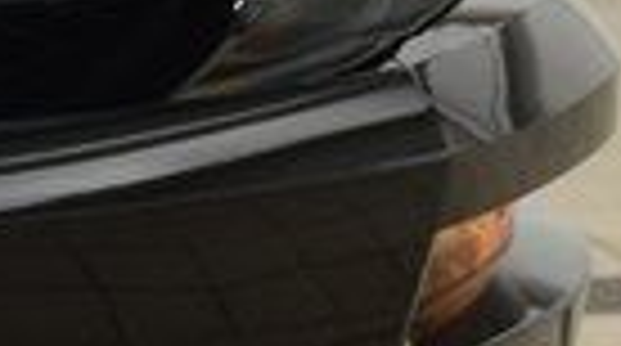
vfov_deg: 2.4
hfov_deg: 4.2
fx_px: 8415
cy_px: -97
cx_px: -747
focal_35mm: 512
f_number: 7.1
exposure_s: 1/30
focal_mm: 70
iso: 1250
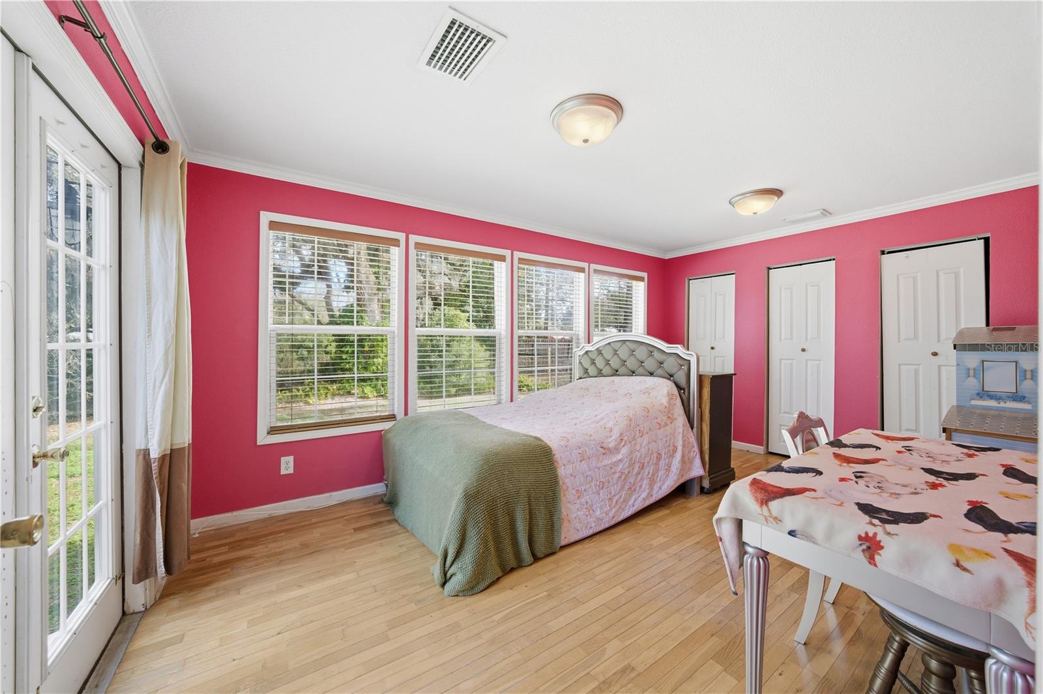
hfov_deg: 108.4
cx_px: 522
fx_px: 376
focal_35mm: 13
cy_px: 347
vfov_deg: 85.4
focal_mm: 13
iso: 400
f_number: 8
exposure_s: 1/1000
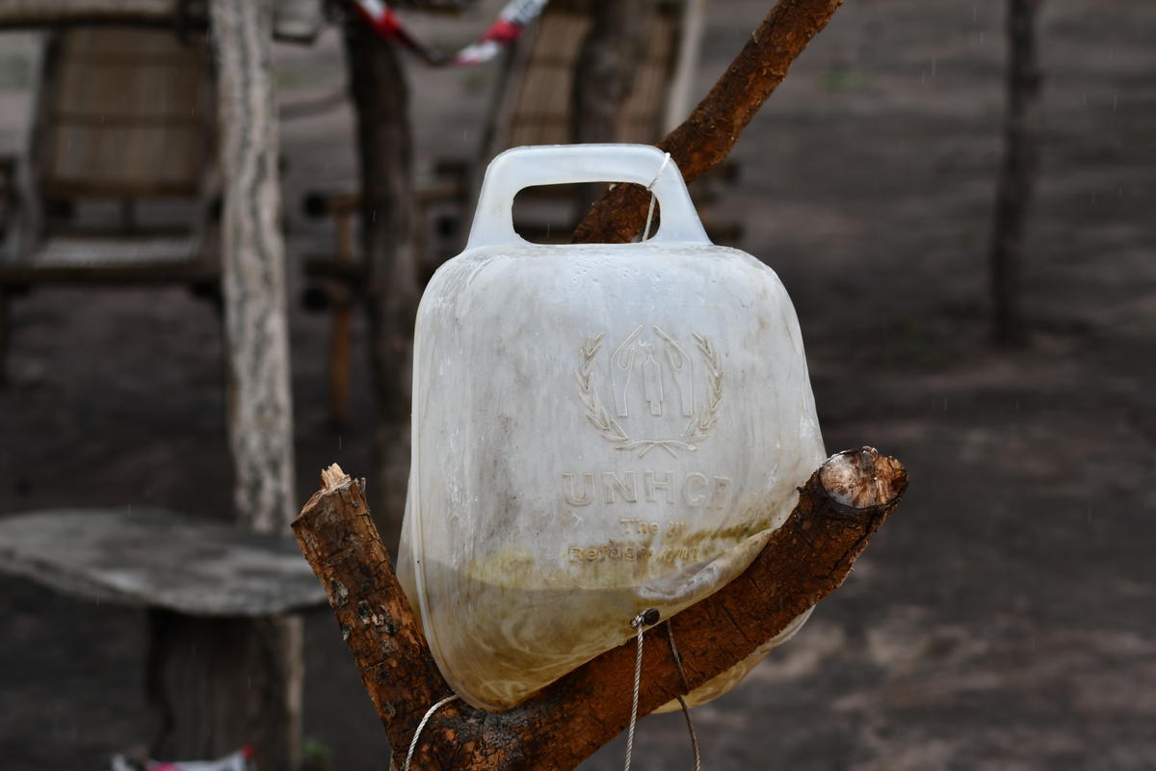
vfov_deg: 13.0
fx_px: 3371
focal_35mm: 105
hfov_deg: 19.5
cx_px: 578
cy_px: 386
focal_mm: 70
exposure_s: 1/500
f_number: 5.6
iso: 200
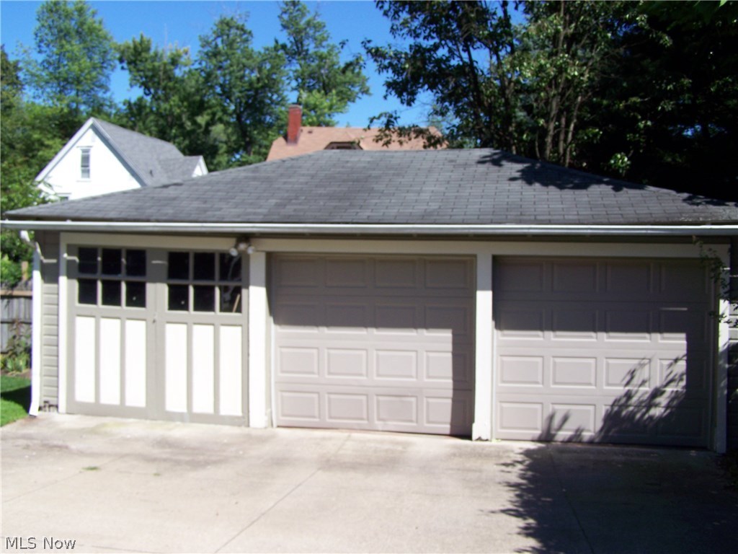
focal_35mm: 38
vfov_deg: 37.7
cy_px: 277
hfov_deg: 49.0
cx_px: 369
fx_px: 810
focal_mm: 6.3
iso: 64
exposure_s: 1/400
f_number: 4
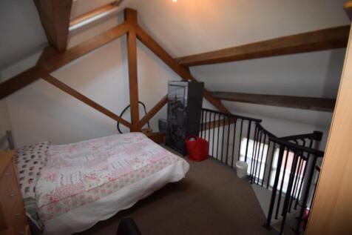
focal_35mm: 15
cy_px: 118
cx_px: 176
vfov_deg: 77.3
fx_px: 147
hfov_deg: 100.4
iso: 800
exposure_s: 1/80
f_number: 4.5
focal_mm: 10
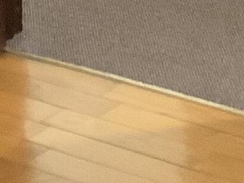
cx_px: 40
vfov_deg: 5.9
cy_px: -412
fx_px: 1615
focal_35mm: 229
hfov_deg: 8.6
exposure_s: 1/30
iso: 400
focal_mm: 3.3
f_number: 2.4
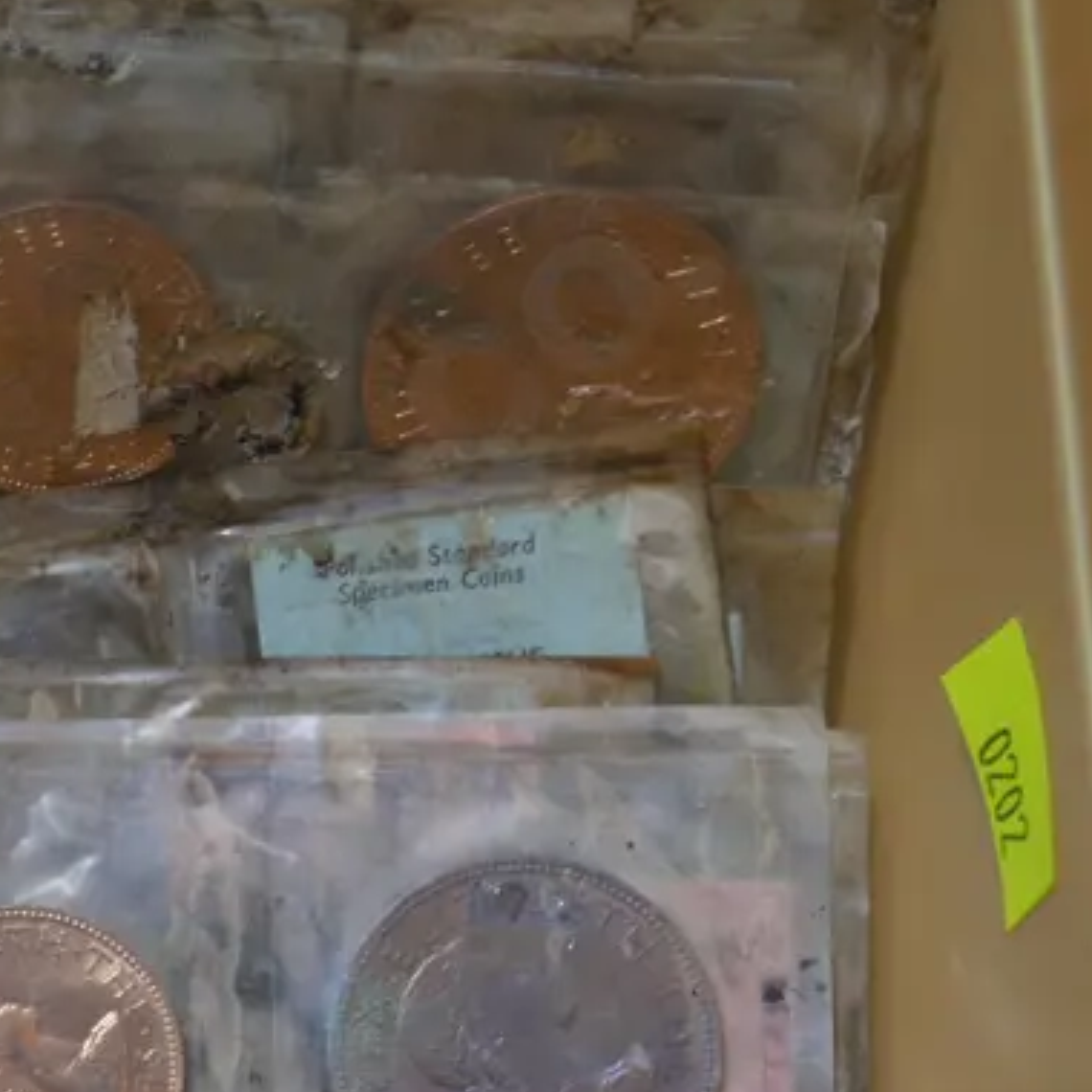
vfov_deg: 14.5
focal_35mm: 119
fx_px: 4247
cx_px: -262
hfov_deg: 14.2
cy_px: 941
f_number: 5.3
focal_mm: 25
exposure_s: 1/60
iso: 250
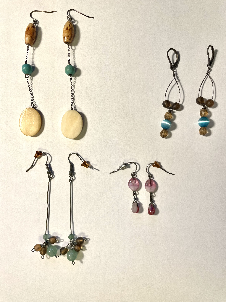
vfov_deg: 67.3
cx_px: 113
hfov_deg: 53.1
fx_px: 226
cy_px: 151
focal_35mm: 26
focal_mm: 4.2
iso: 125
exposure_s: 1/120
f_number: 1.6
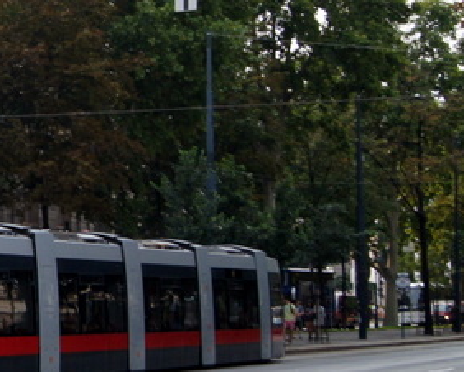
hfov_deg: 12.9
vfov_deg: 10.8
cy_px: 179
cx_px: -188
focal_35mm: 143
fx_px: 1965
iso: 320
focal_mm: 28
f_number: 8
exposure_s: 1/60
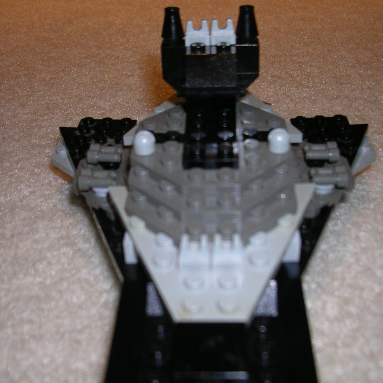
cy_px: 191
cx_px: 204
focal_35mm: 45
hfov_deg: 37.5
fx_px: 563
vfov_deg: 37.6
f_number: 2.8
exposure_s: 1/60.1
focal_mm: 5.8
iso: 50
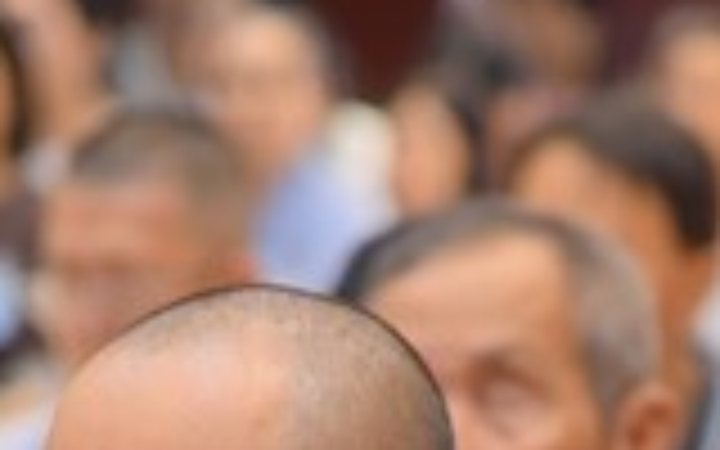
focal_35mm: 498
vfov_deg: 2.6
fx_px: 9772
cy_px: 1287
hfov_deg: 4.2
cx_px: 641
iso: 1250
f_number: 4.5
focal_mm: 120
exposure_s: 1/80
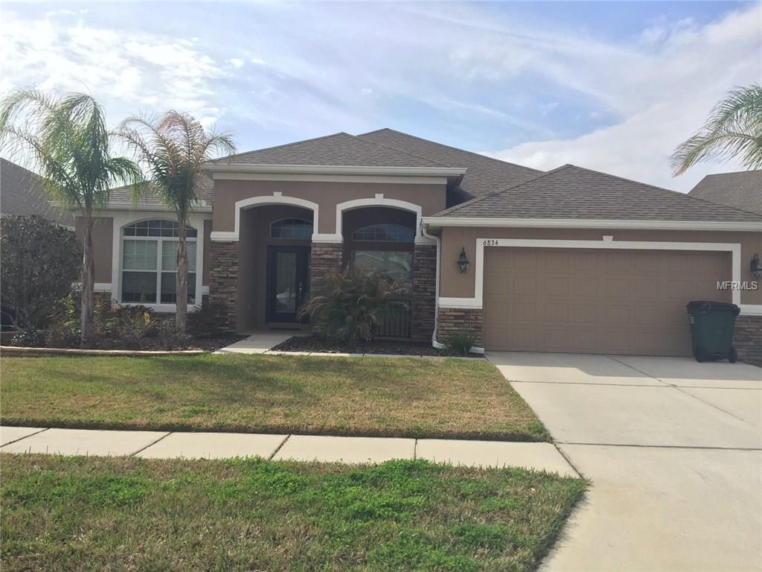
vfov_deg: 48.2
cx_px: 381
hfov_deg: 61.7
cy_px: 286
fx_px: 638
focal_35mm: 29
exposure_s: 1/2475
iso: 32
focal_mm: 4.15
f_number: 2.2
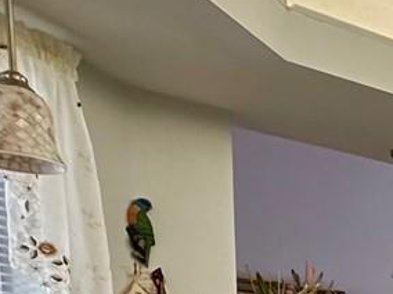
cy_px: 512
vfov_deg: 16.1
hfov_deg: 18.8
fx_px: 897
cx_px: 715
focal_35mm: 79
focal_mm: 2.22
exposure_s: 1/60
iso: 250
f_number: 2.2
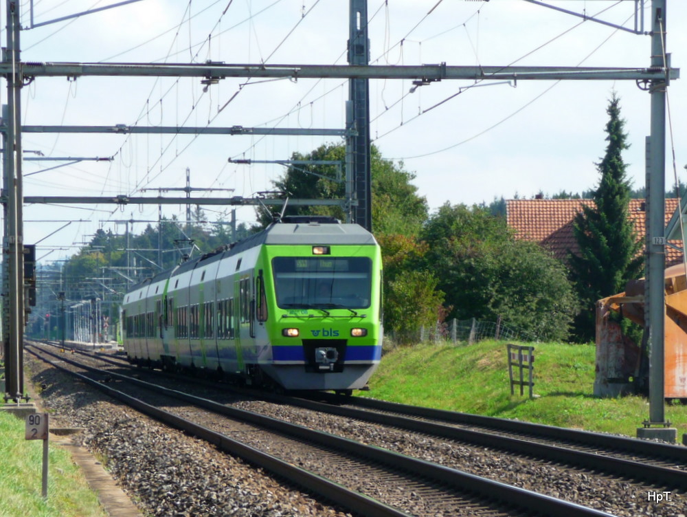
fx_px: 2225
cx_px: 344
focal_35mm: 112
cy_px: 258
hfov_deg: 17.6
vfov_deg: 13.2
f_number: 4.7
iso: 100
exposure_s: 1/320
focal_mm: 19.1
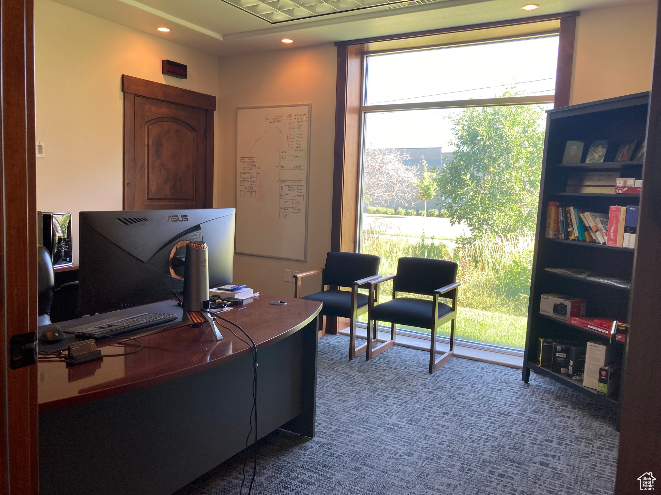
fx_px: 535
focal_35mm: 28
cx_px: 330
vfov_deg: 49.7
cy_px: 248
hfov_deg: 63.4
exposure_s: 1/120
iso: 50
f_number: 1.8
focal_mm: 3.99
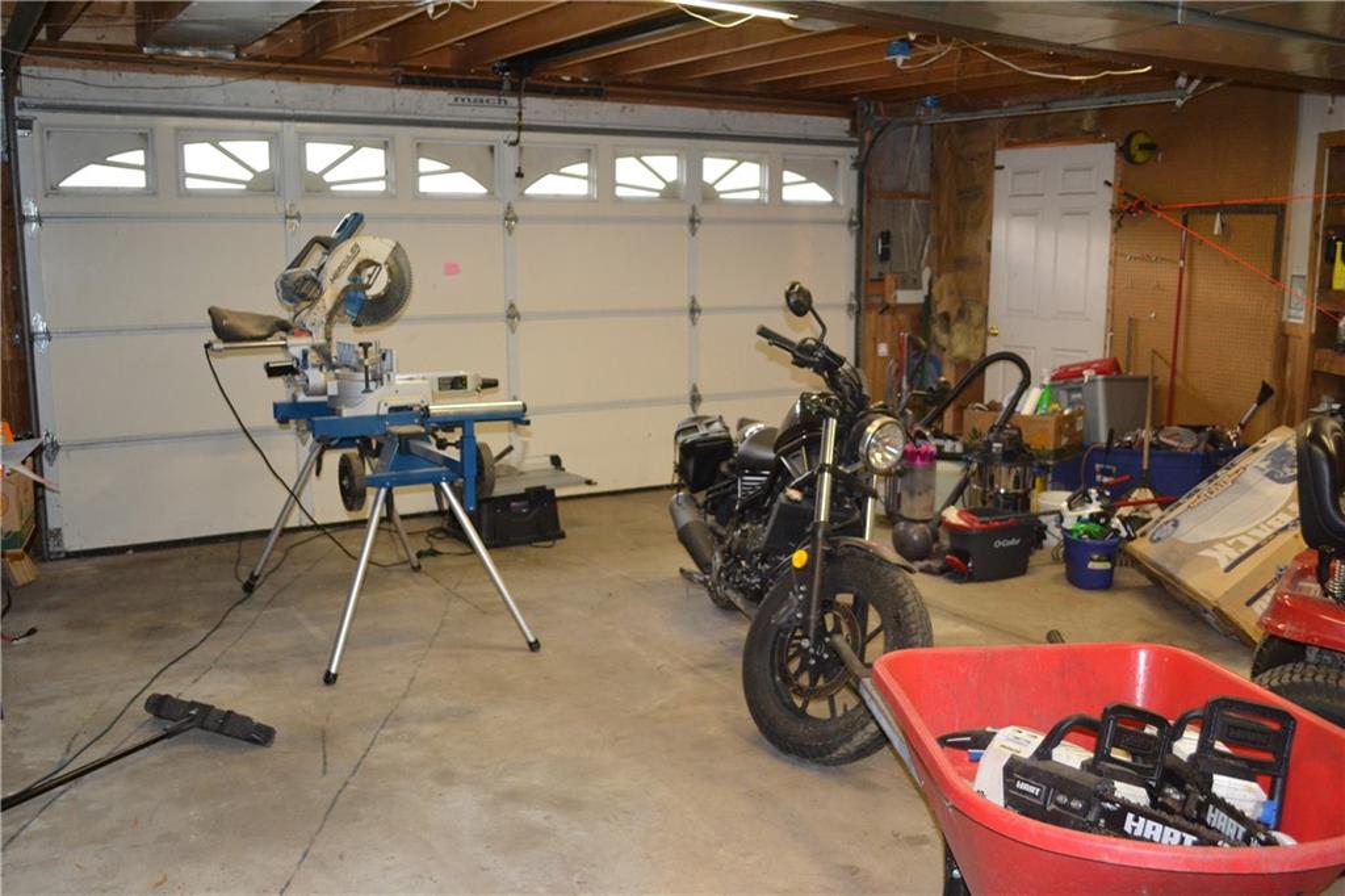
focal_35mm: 33
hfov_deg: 57.2
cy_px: 448
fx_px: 1232
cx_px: 672
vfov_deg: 39.9
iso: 2000
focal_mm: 22
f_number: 3.8
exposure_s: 1/60
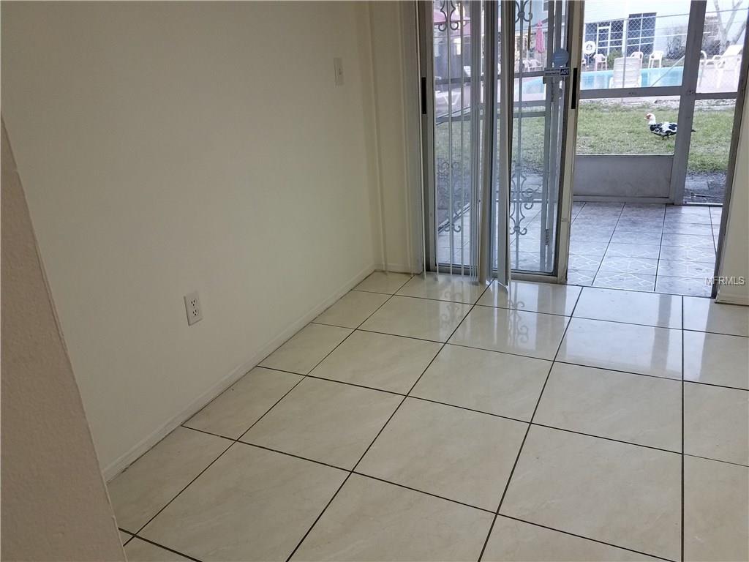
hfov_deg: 67.3
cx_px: 374
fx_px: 563
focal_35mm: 26
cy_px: 281
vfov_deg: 53.1
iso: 100
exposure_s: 1/60
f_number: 1.7
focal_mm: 4.2
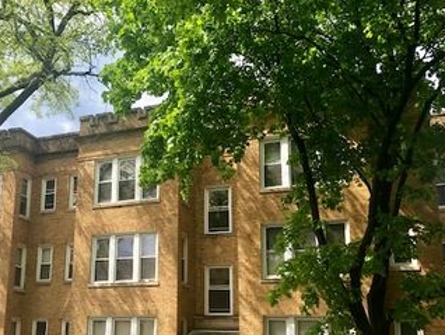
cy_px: 207
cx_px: 140
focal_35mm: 44
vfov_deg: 32.8
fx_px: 566
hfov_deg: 42.2
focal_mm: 4
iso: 20
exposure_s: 1/674
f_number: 1.8
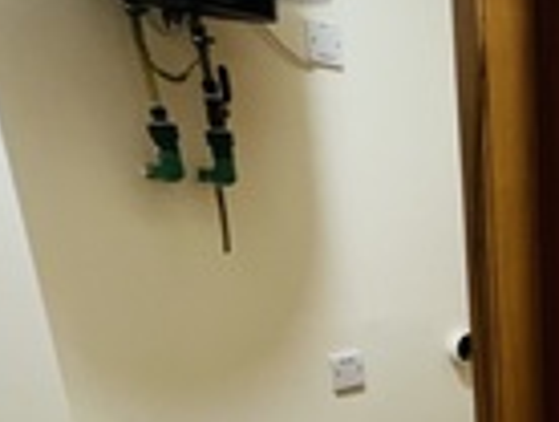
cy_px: 452
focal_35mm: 43
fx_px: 696
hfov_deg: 35.0
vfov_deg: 30.5
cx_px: 666
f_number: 1.8
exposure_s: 1/25
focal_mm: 1.57
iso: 64
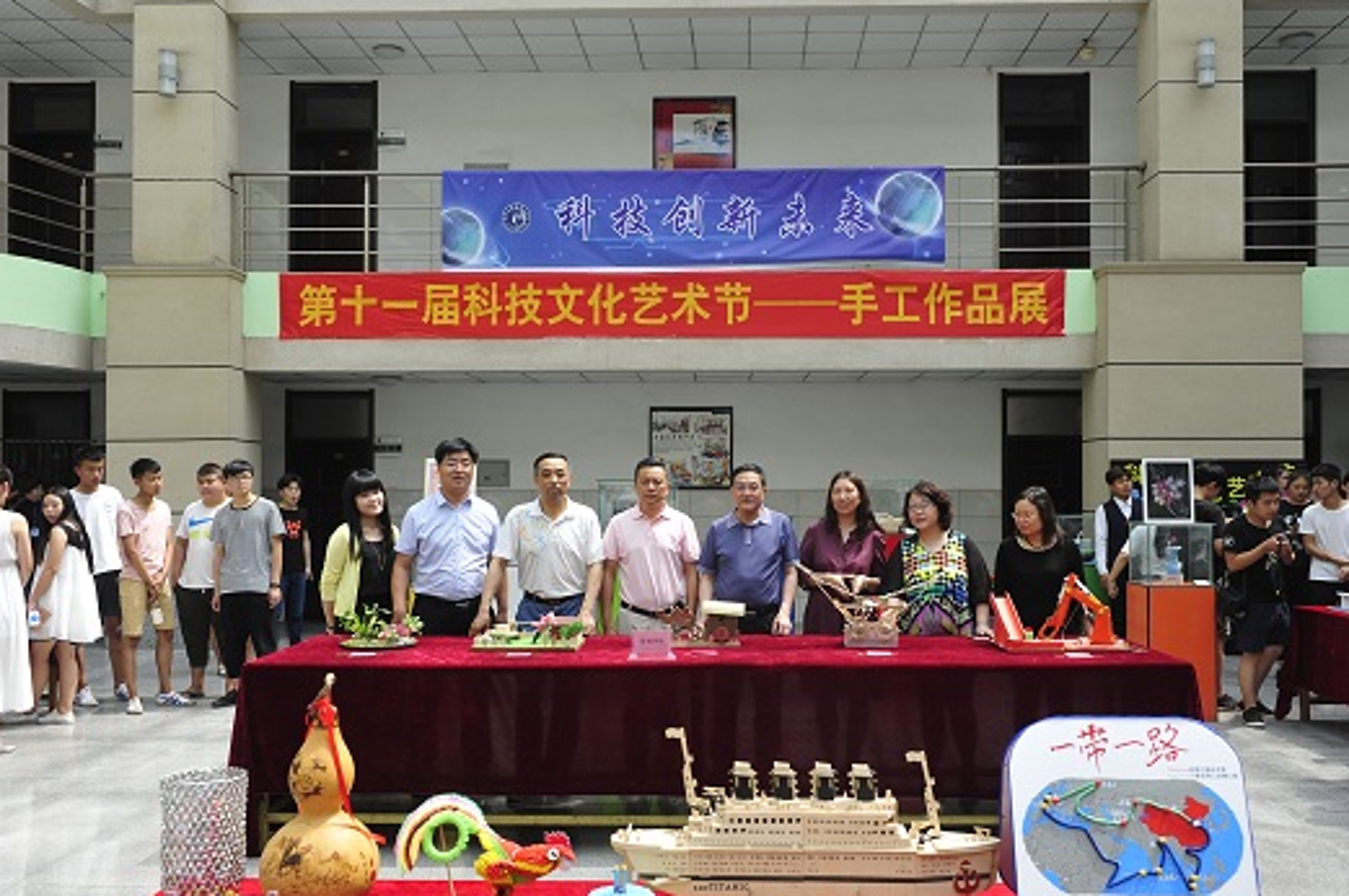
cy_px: 471
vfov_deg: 38.8
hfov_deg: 55.8
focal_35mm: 34
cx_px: 704
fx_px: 1272
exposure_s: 1/100
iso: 200
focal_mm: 32
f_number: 5.6
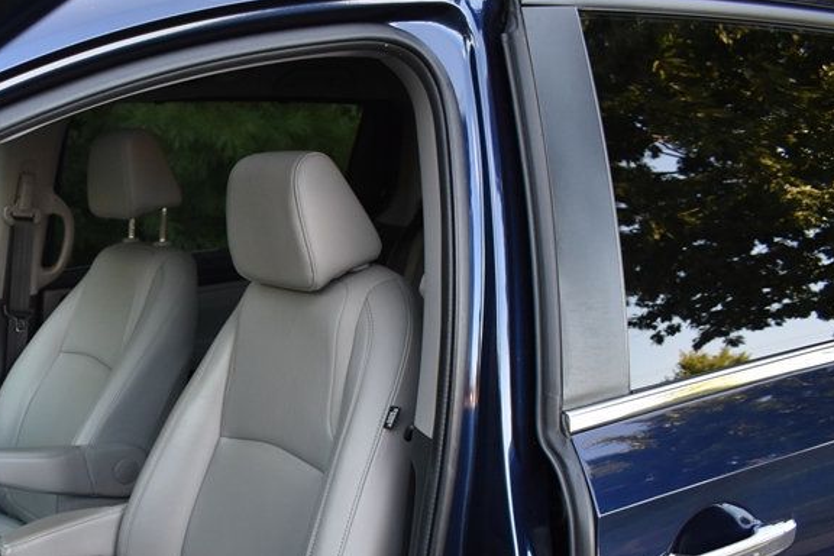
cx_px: 122
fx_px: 1112
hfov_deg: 38.9
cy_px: 457
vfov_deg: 27.4
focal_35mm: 48
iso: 640
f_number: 3.5
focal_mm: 18
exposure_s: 1/250
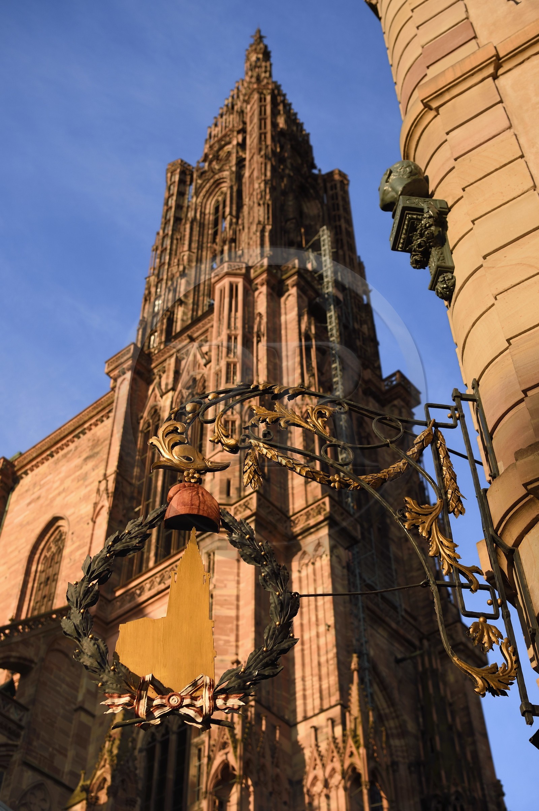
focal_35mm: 48
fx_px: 1079
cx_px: 270
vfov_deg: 41.1
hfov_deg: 28.0
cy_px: 406
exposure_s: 1/640
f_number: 5
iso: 200
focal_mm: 48
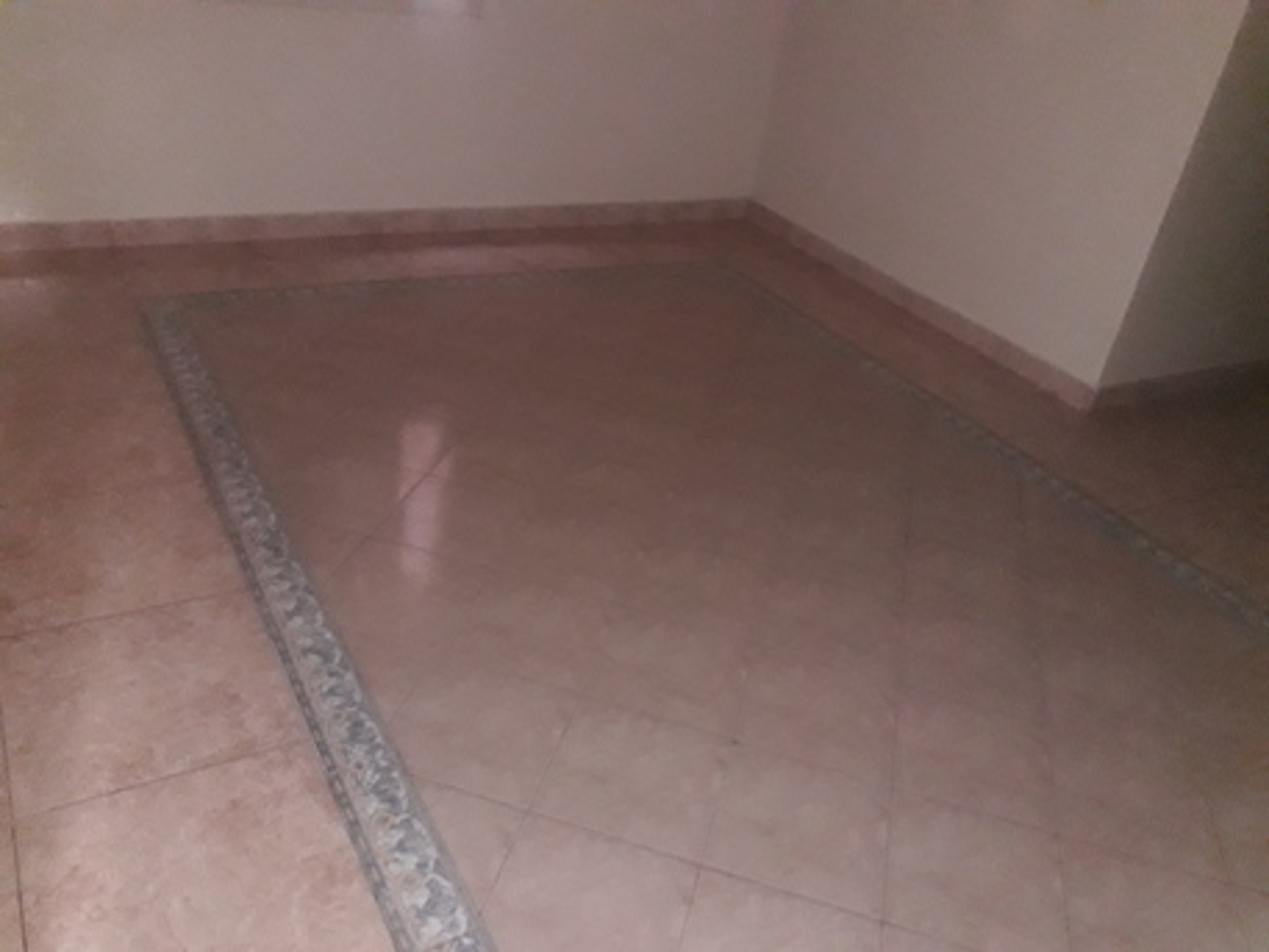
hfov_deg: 65.3
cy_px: 476
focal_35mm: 27
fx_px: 990
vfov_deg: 51.4
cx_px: 634
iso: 500
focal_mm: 3.6
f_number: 1.9
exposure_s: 1/20
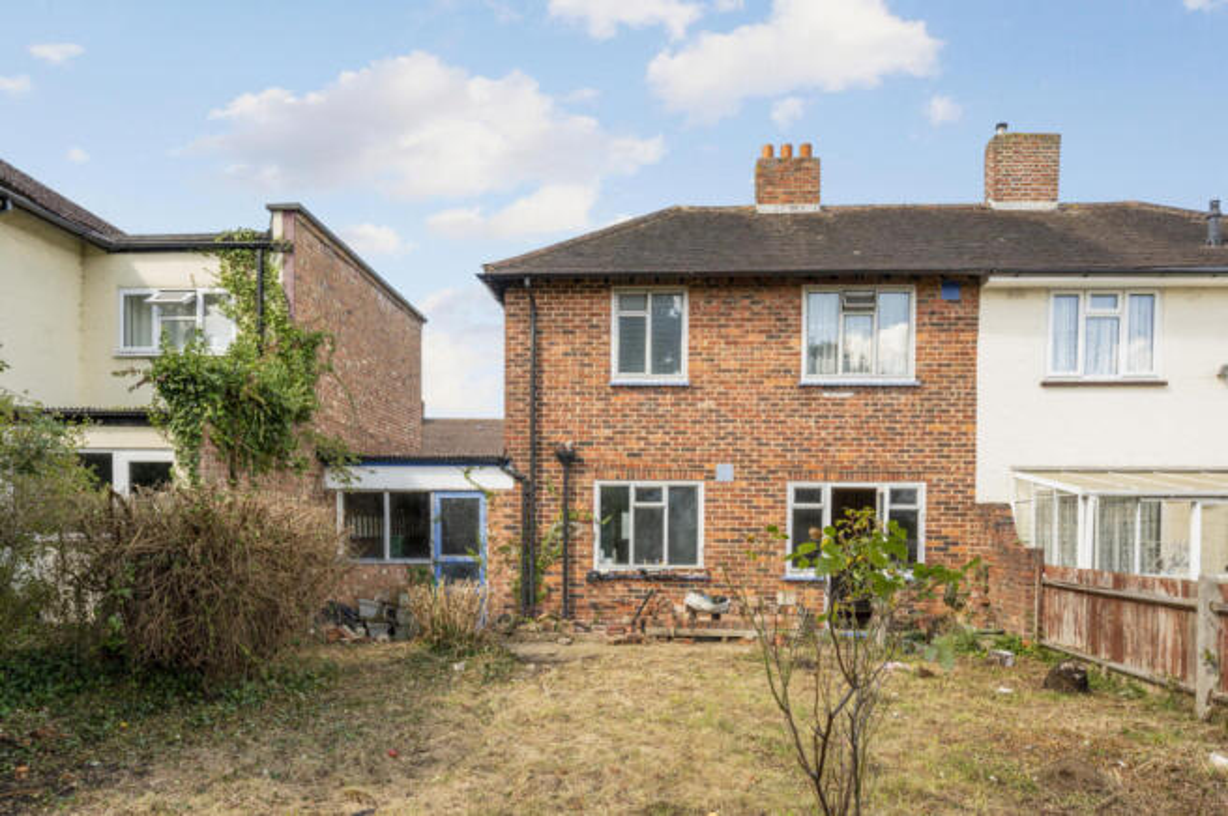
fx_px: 750
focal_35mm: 22
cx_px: 614
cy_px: 408
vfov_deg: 57.1
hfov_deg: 78.6
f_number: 8
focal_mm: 22
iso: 200
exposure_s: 1/100
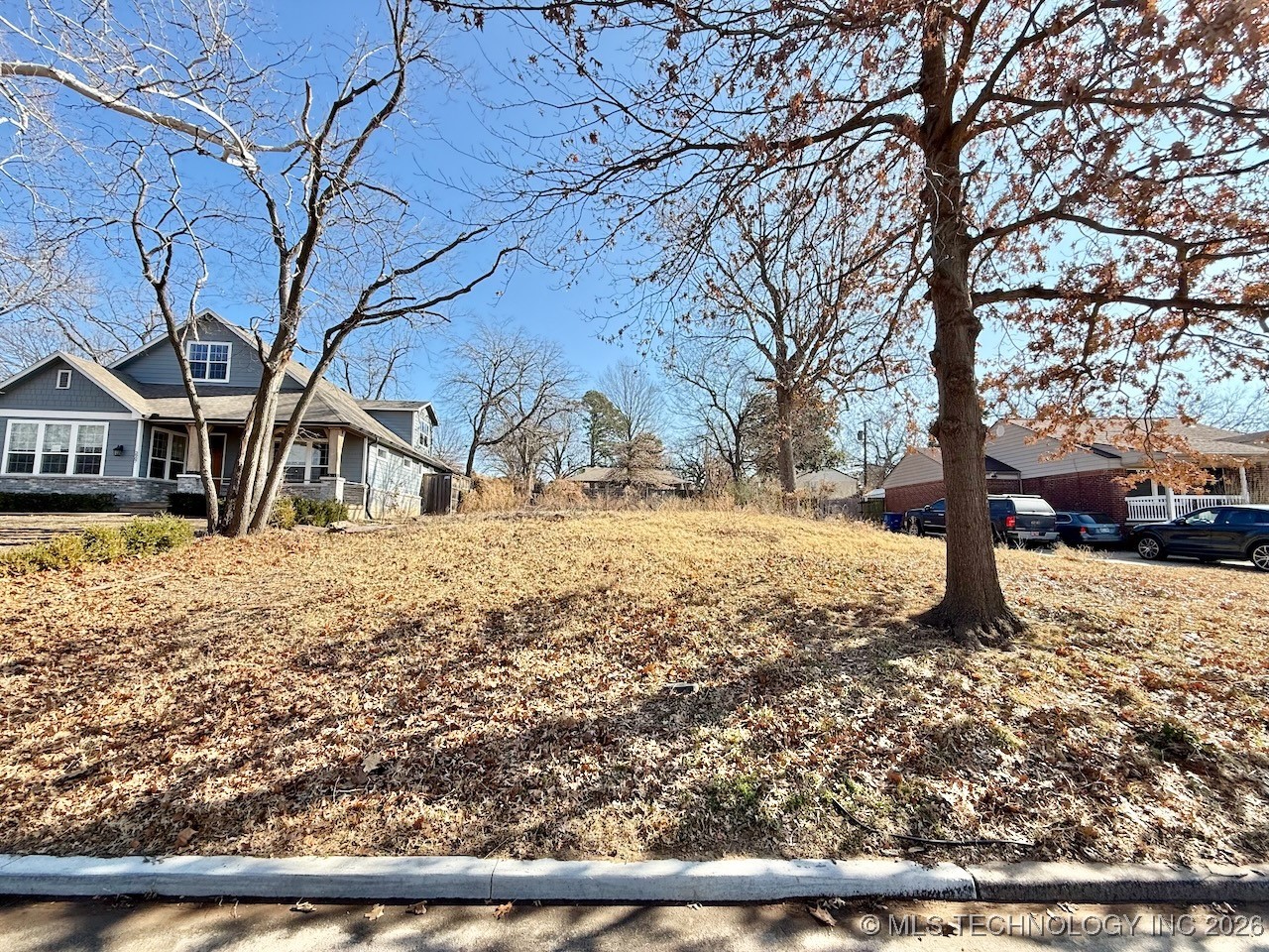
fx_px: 513
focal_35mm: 14
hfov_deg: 102.1
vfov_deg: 85.7
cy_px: 476
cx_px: 634
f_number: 2.2
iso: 64
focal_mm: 2.22
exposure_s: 1/631
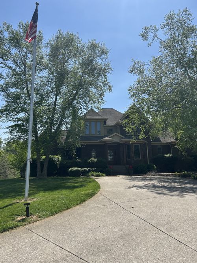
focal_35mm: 26
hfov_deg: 53.0
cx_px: 98
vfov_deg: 67.3
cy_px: 132
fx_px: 197
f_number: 1.5
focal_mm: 5.7
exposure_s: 1/5587
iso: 50
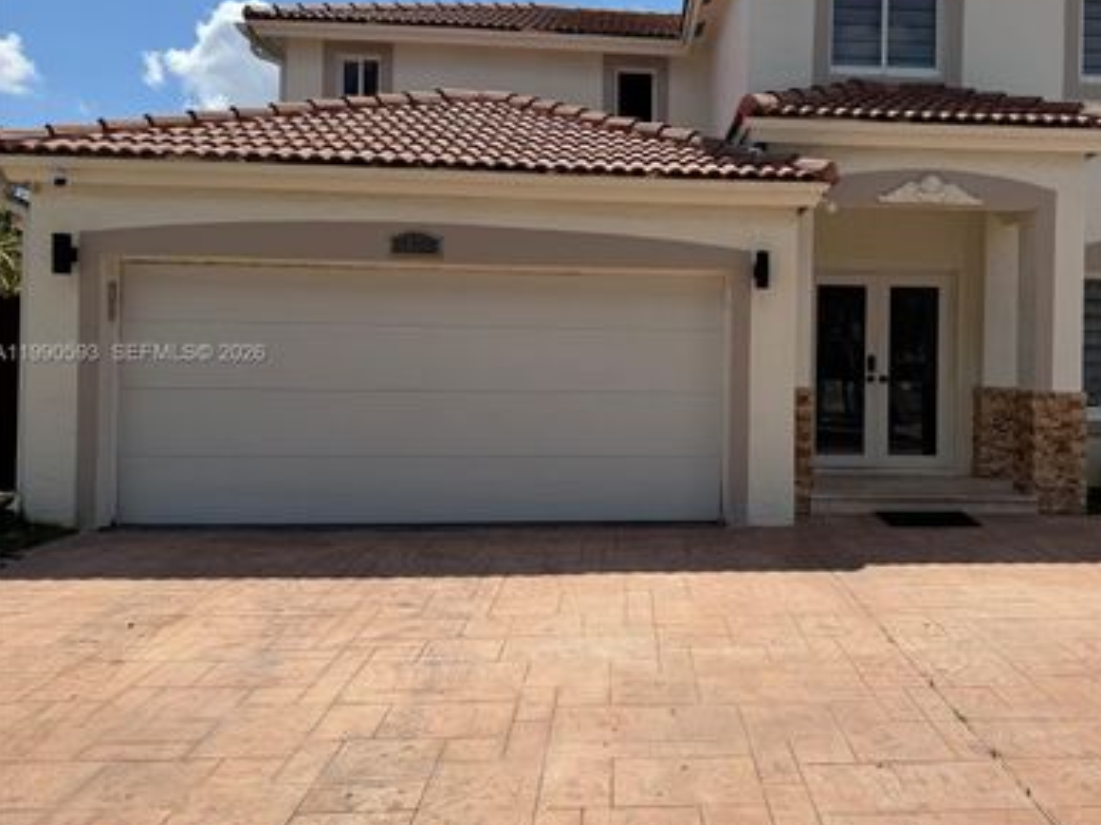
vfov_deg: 45.3
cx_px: 700
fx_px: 986
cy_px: 354
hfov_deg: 57.5
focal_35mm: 31
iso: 80
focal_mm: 6.76
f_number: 1.78
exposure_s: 1/6711
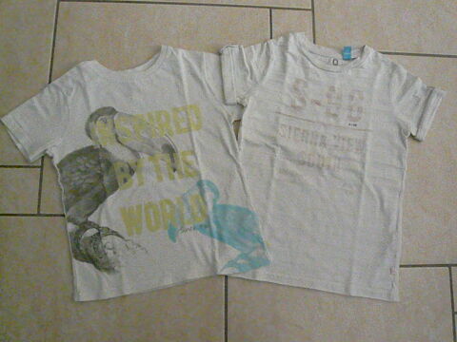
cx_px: 228
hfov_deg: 61.7
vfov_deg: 48.2
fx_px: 383
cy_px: 171
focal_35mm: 29
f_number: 8
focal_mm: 4.7
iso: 3200
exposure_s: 1/250
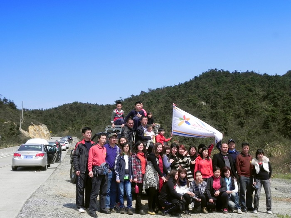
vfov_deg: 38.7
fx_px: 311
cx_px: 146
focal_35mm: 37
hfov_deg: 50.1
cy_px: 109
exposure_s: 1/420
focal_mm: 6.6
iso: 160
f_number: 6.3
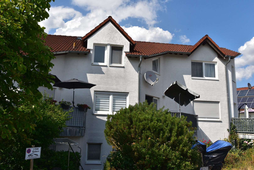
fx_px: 226
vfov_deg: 41.2
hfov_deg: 58.7
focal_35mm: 32
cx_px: 127
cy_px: 85
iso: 360
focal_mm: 32
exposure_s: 1/500
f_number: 11
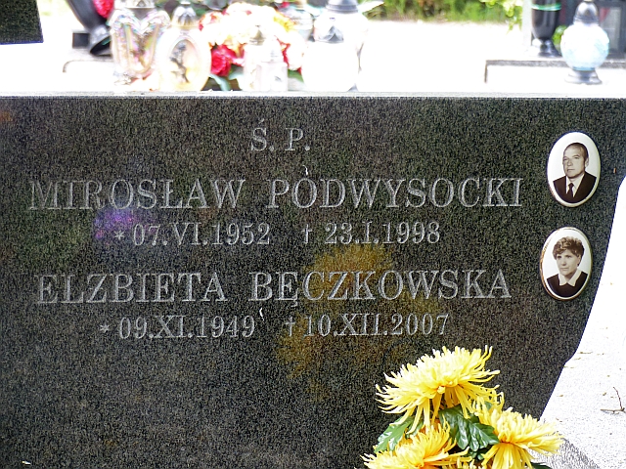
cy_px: 234
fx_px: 2893
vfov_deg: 9.3
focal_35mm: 160
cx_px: 313
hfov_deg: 12.3
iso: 100
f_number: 2.8
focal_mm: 28.7
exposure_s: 1/125
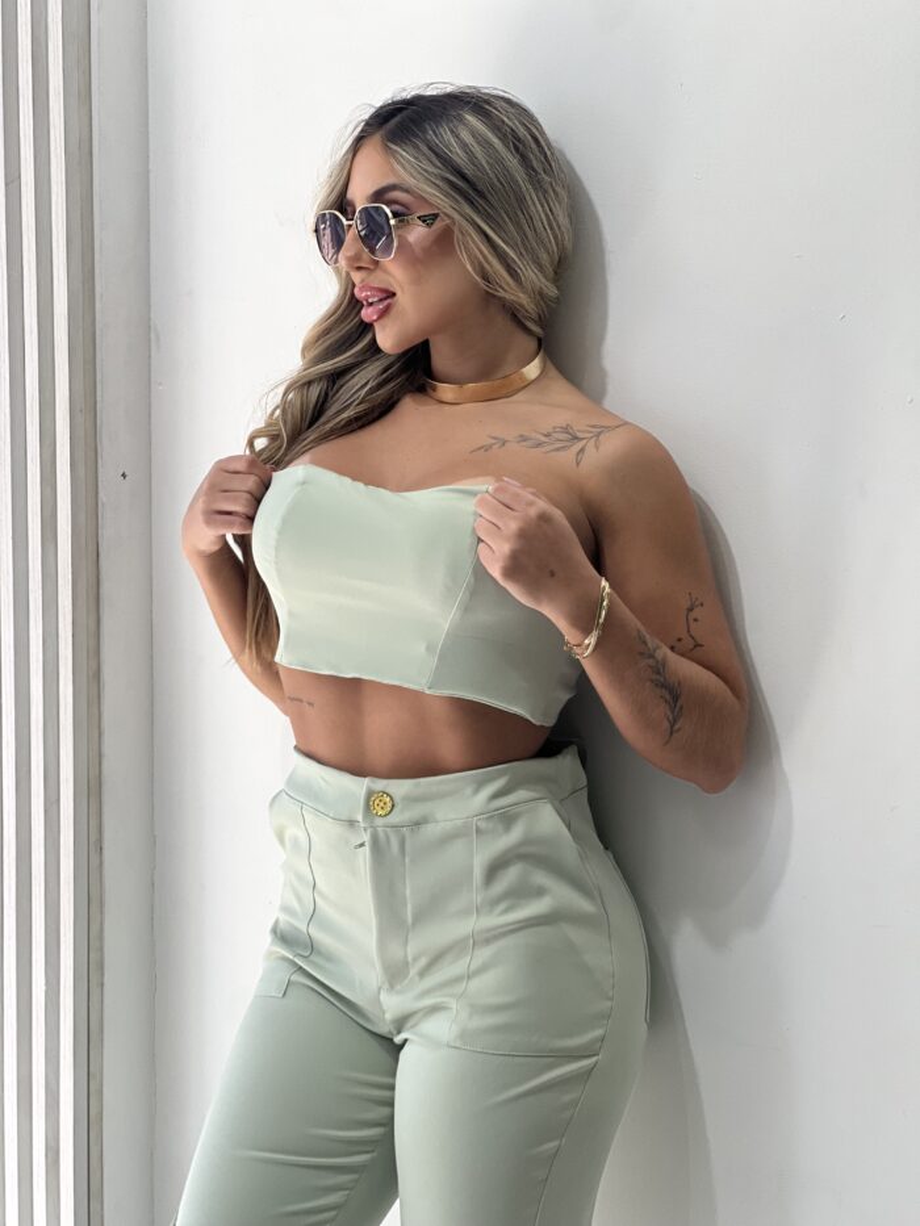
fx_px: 2728
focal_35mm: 77
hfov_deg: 19.1
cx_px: 460
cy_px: 613
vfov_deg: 25.3
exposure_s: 1/120
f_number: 2.8
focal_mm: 9
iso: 80
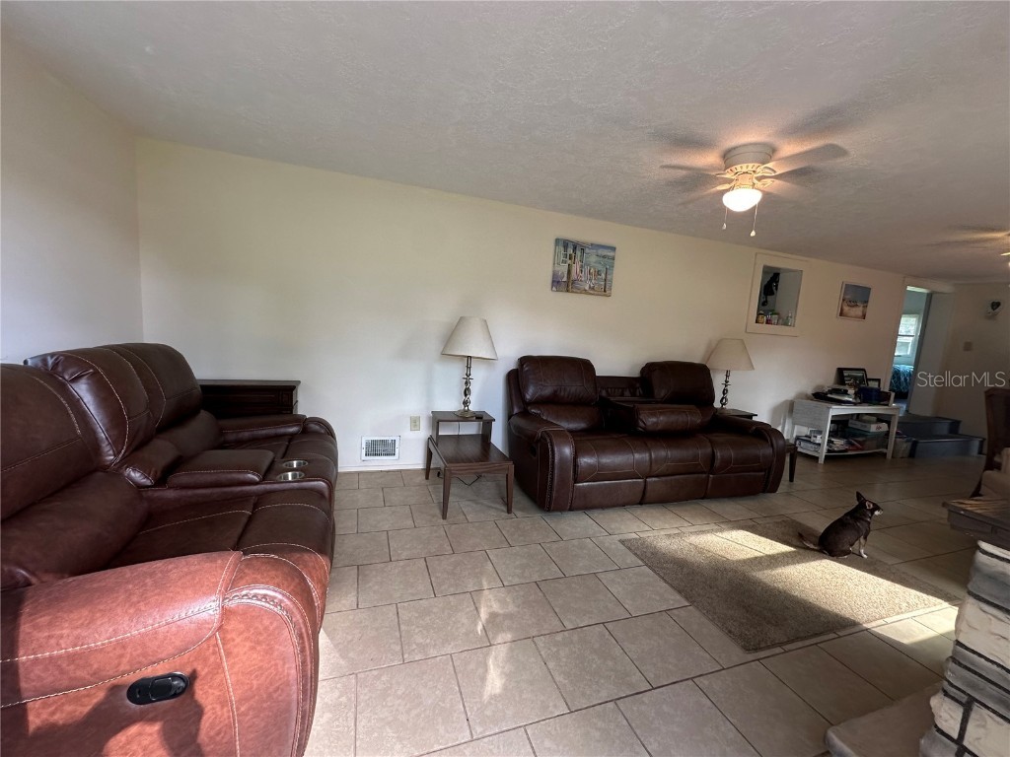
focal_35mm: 14
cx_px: 505
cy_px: 378
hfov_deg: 102.1
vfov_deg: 85.7
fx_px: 408
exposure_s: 1/99
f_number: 2.2
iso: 100
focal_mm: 2.22
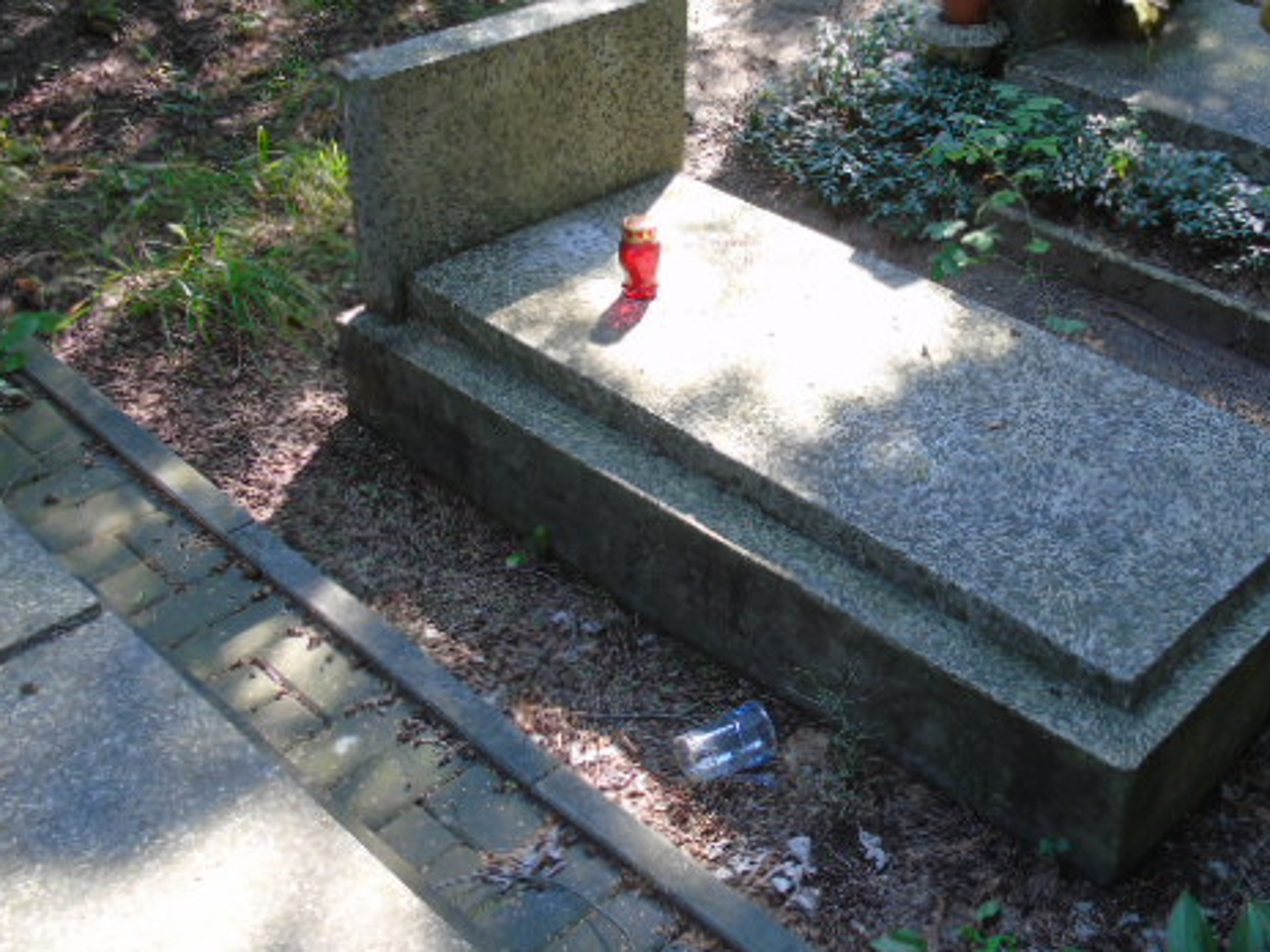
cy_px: 416
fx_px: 1468
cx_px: 840
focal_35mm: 40
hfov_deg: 46.1
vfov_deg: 35.9
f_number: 3.6
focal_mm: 5.2
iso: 80
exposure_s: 1/50
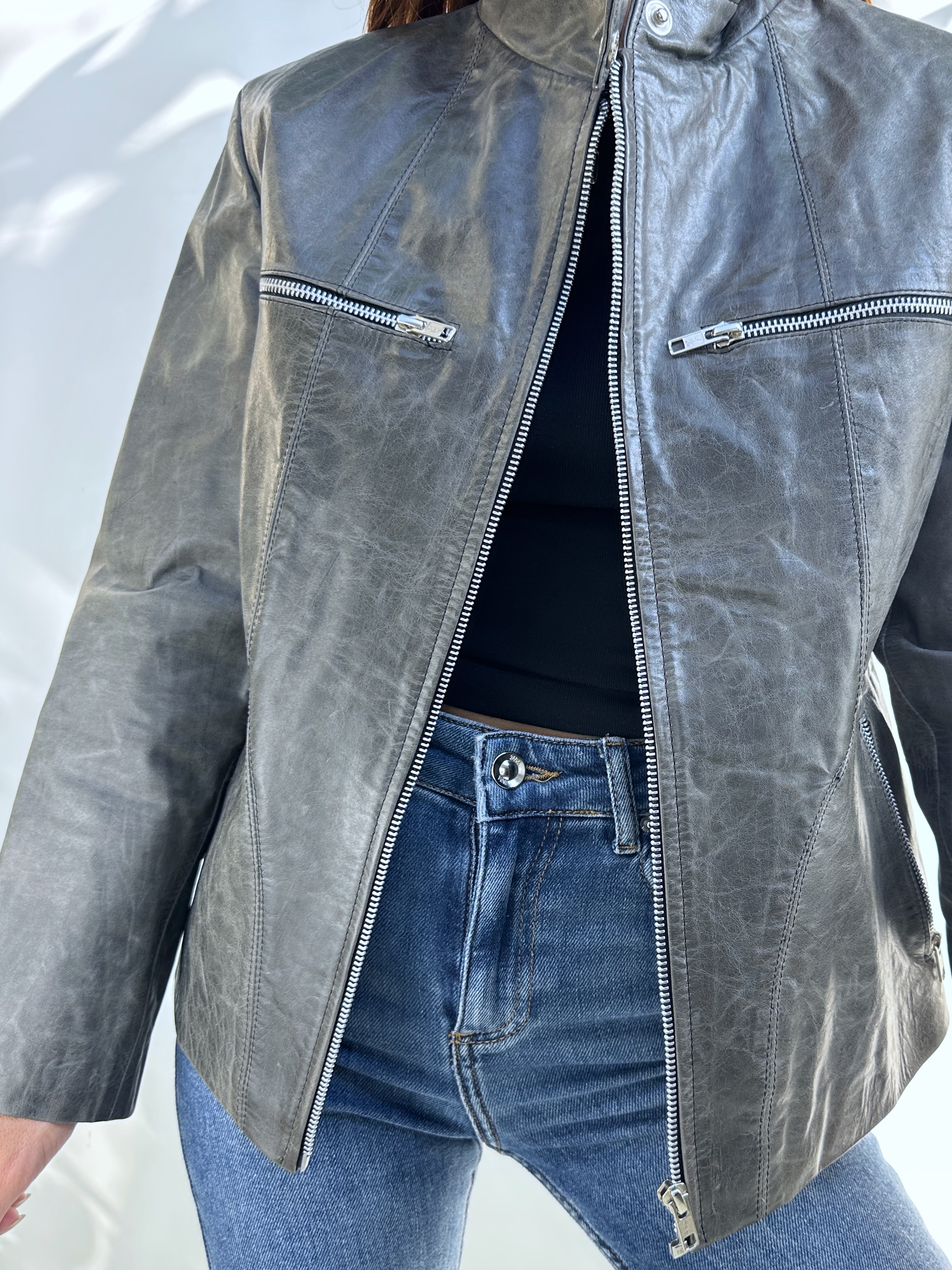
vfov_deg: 58.3
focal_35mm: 31
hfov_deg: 44.9
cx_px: 613
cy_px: 663
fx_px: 1137
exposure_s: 1/206
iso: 80
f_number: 1.78
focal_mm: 6.86
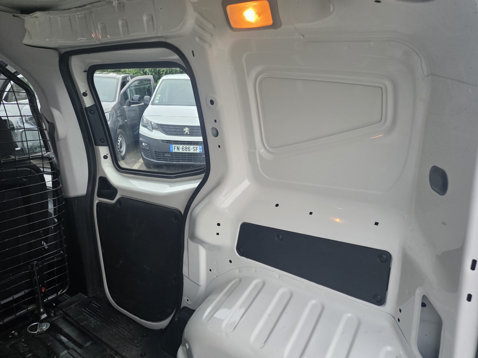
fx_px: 318
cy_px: 179
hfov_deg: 73.9
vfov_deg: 58.9
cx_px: 239
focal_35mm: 23
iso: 160
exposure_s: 1/180
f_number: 1.7
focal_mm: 6.25
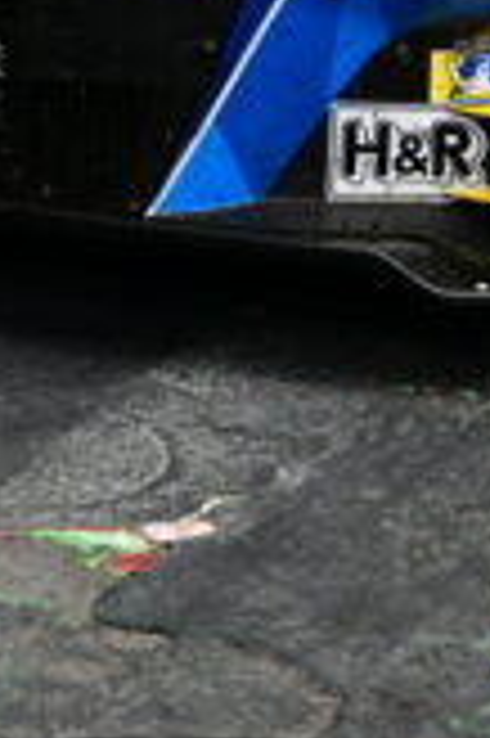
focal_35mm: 190
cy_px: -308
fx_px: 3887
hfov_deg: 7.2
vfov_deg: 10.5
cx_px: 121
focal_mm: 39
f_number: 2.8
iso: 280
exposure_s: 1/640
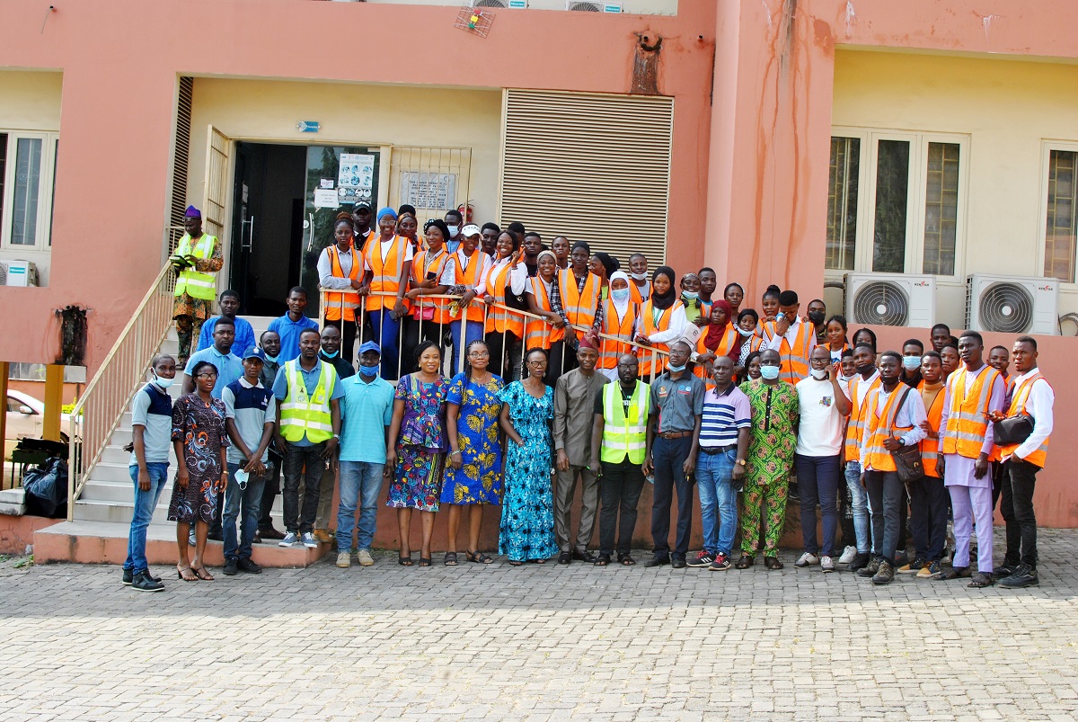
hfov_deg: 37.8
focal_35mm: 52
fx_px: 1574
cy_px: 361
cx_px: 539
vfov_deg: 25.8
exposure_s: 1/160
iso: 100
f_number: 6.3
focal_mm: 35
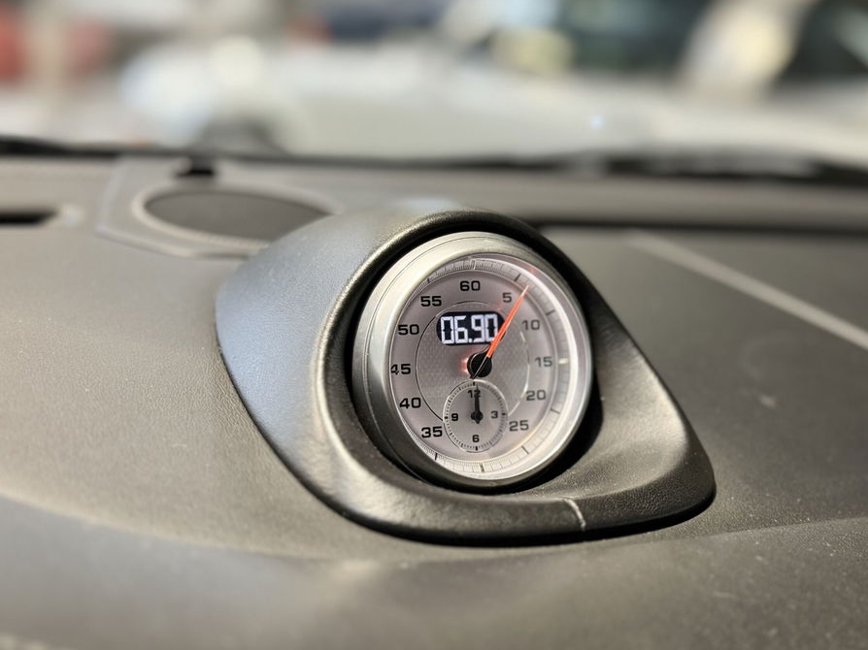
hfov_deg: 34.9
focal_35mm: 55
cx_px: 451
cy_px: 324
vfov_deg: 26.5
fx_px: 1379
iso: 320
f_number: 1.78
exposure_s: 1/33
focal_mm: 6.86
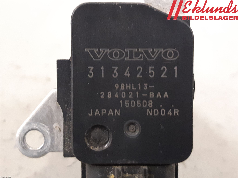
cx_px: 119
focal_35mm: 26
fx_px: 179
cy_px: 89
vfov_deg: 53.1
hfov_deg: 67.3
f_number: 1.7
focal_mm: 3.93
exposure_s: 1/25
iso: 320
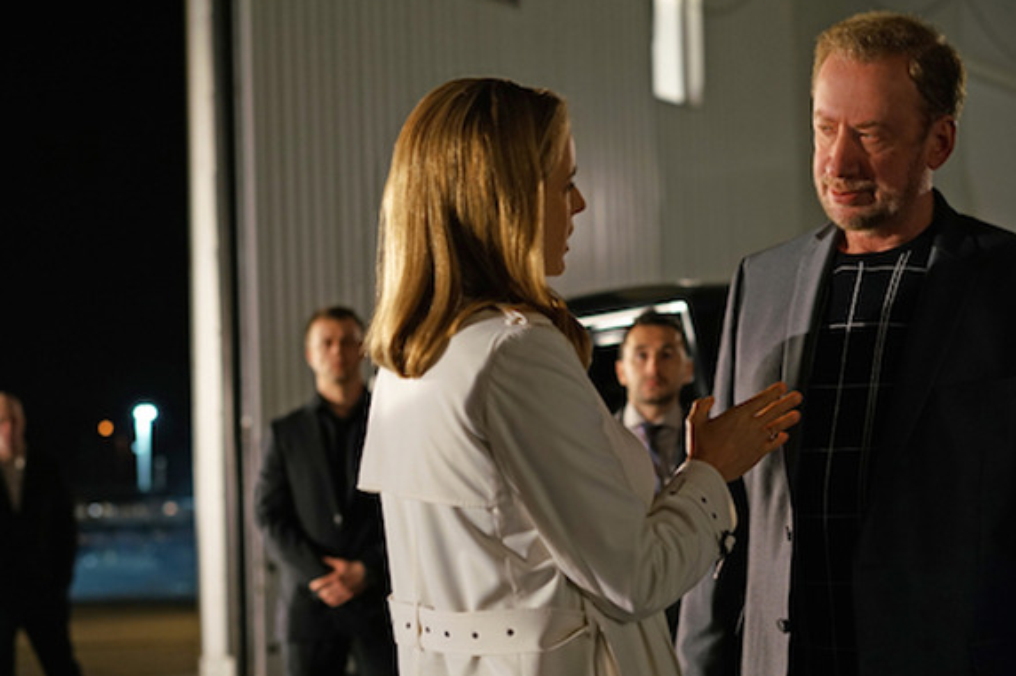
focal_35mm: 75
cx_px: 549
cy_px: 454
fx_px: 2116
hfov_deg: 27.0
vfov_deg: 18.1
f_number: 2.8
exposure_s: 1/50
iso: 800
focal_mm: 55
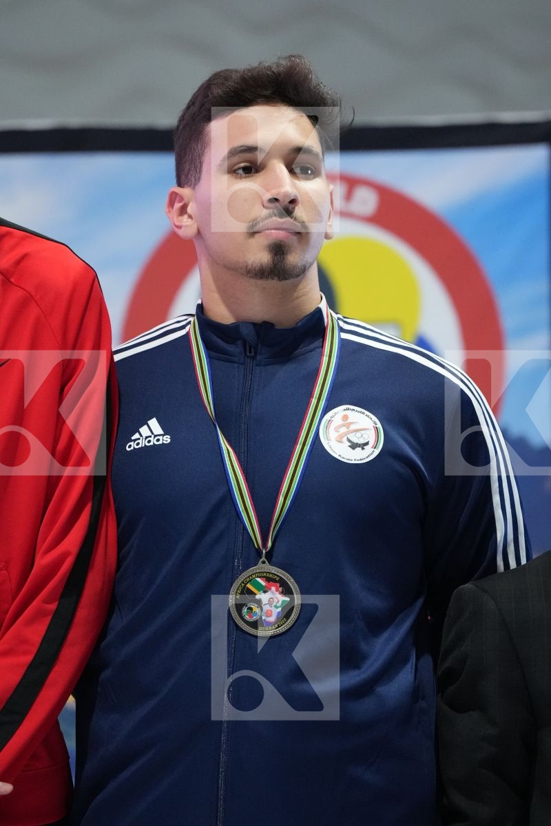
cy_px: 413
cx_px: 276
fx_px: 6887
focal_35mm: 300
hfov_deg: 4.6
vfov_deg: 6.9
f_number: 2.8
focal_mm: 200
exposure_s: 1/250
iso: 4000
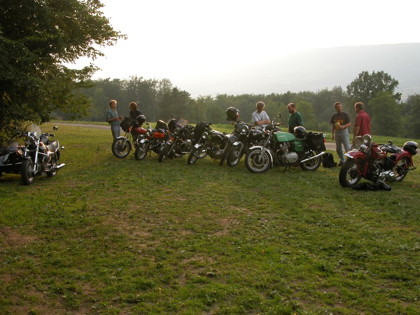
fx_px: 655
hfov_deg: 35.5
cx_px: 210
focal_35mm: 54
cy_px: 158
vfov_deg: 27.0
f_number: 4.4
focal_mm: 13.7
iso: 100
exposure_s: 1/155
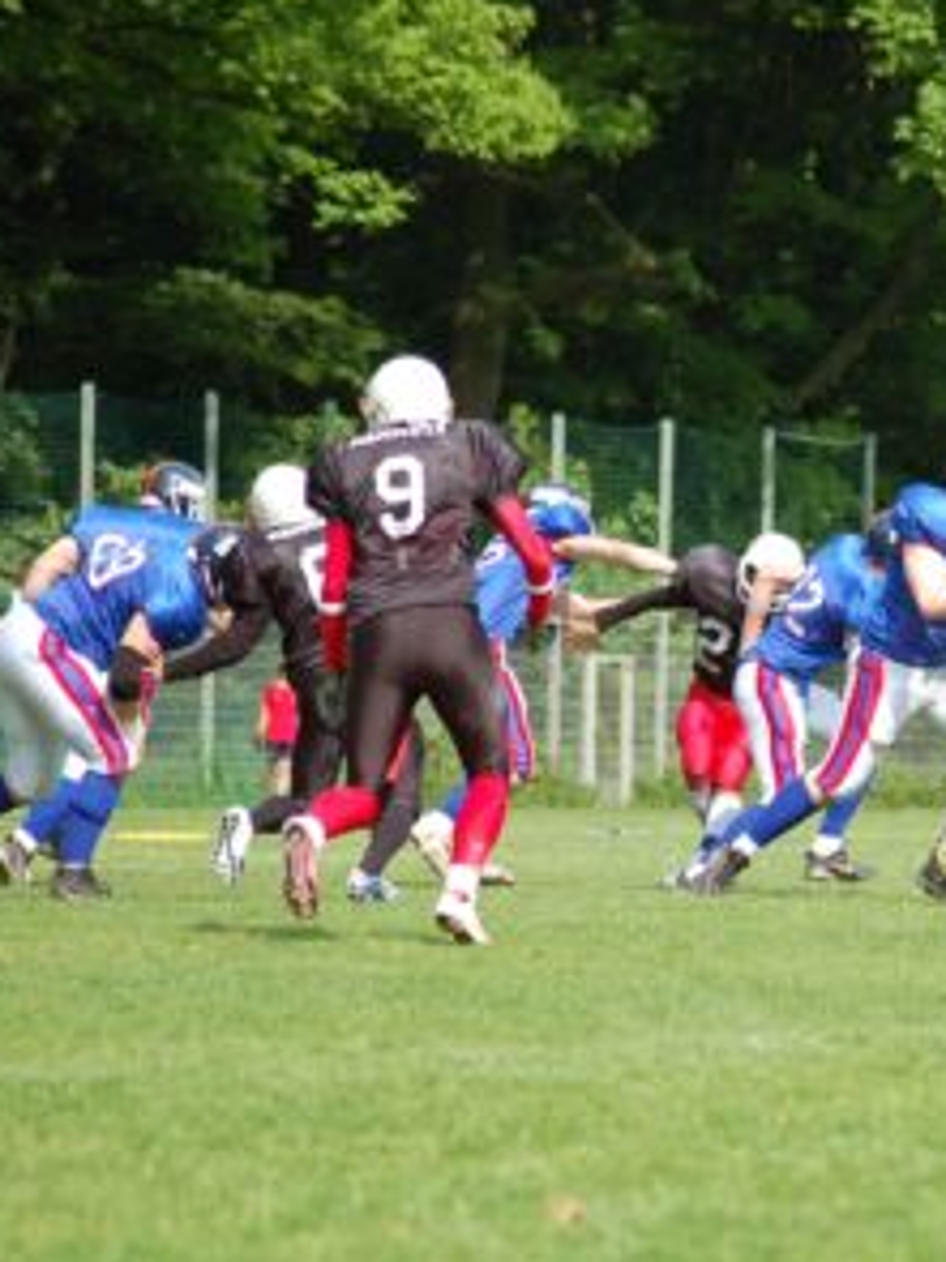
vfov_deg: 7.5
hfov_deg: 5.6
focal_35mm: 265
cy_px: 629
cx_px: 940
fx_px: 9663
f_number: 4.2
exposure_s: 1/1000
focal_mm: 120
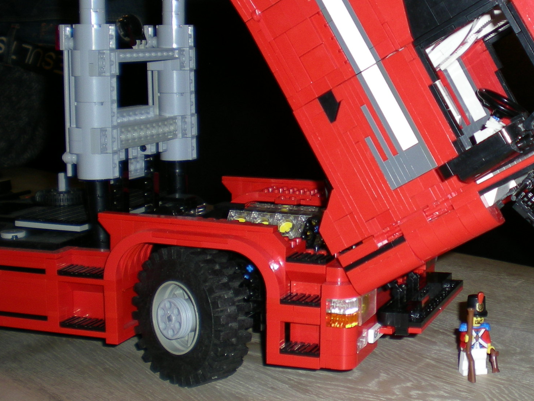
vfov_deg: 21.8
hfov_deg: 28.2
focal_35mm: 67
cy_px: 117
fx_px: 1034
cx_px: 452
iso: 50
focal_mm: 6.3
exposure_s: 1/60
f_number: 3.1
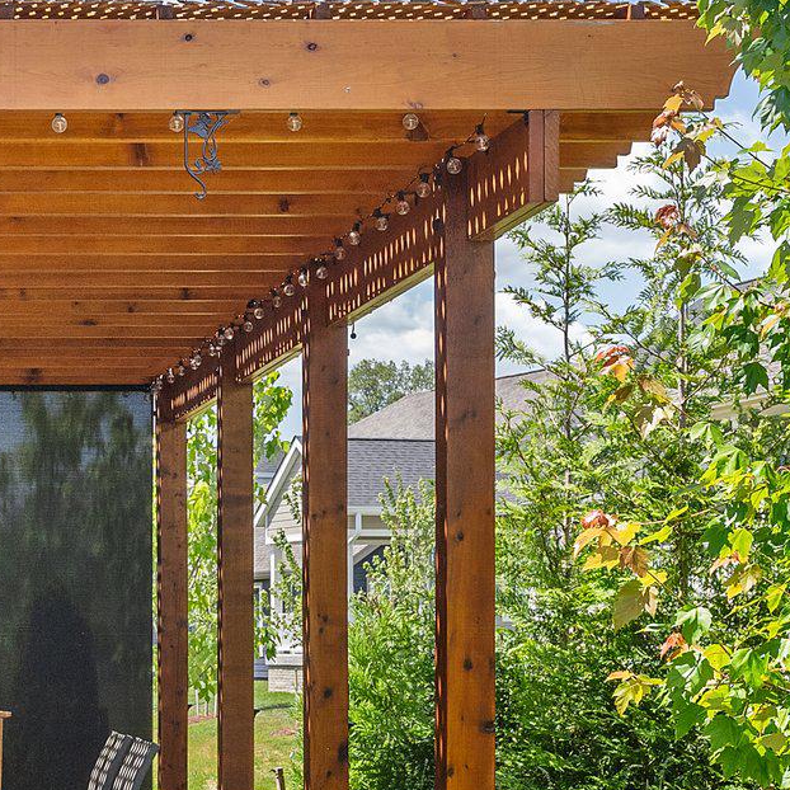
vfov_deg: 17.6
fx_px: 2530
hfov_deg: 16.9
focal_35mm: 98
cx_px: -198
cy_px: 656
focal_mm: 35
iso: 640
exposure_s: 1/400
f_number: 8
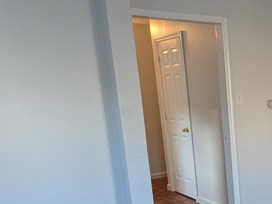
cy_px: 177
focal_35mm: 53
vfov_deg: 26.7
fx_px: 417
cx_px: 343
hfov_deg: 29.8
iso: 96
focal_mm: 1.83
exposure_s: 1/24
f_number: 2.2
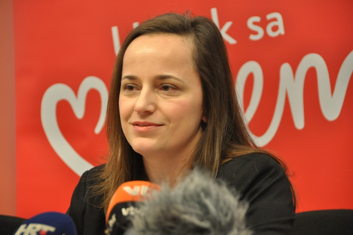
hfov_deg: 12.2
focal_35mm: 168
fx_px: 1646
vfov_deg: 8.2
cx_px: 176
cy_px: 118
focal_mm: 112
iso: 800
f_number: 5.3
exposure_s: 1/60
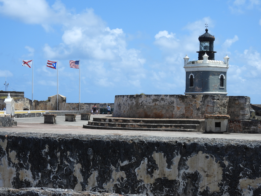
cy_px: 98
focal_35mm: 80
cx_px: 130
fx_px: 603
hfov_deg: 24.4
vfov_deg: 18.4
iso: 100
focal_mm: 14.3
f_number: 3.5
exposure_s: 1/1250
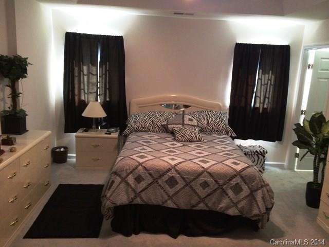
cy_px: 124
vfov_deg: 46.8
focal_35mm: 30
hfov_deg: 60.0
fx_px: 285
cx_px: 164
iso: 320
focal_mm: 4.12
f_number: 2.2
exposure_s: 1/17
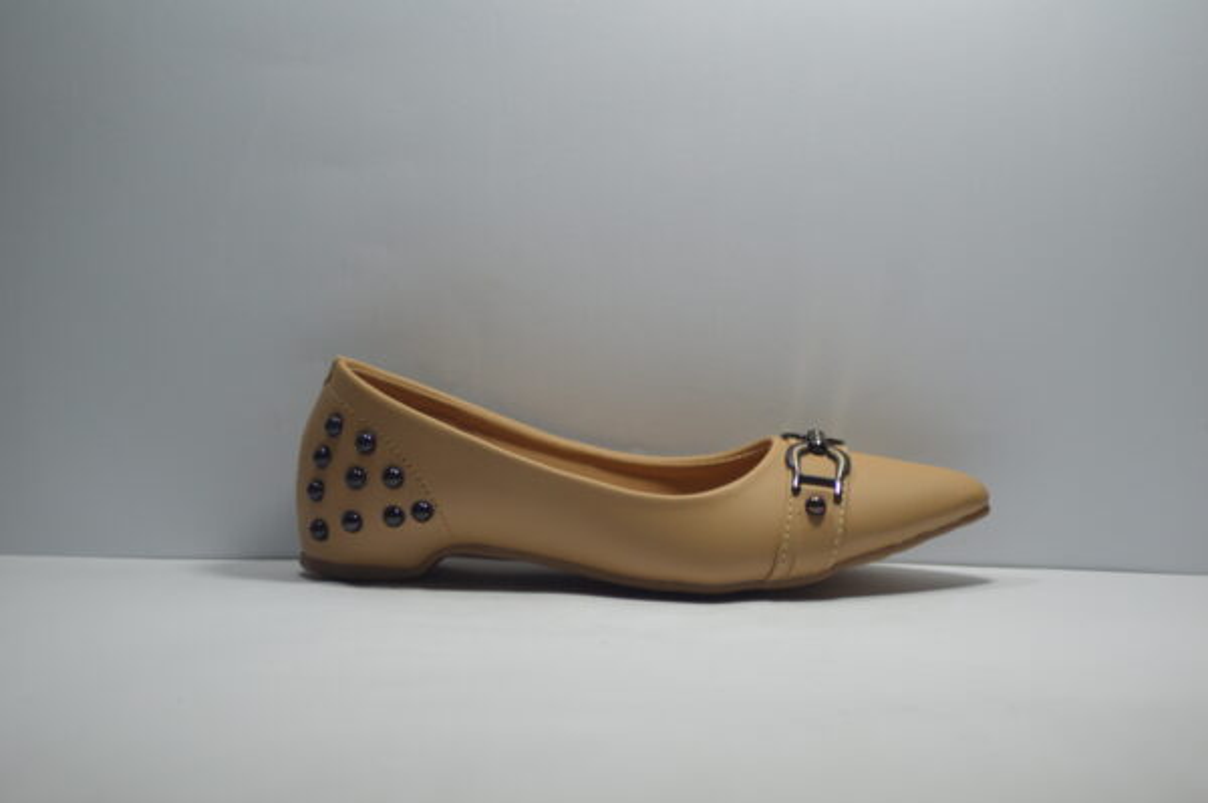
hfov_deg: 10.2
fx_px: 6789
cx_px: 604
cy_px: 402
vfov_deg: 6.8
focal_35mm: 202
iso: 400
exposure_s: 1/160
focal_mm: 135
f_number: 4.2
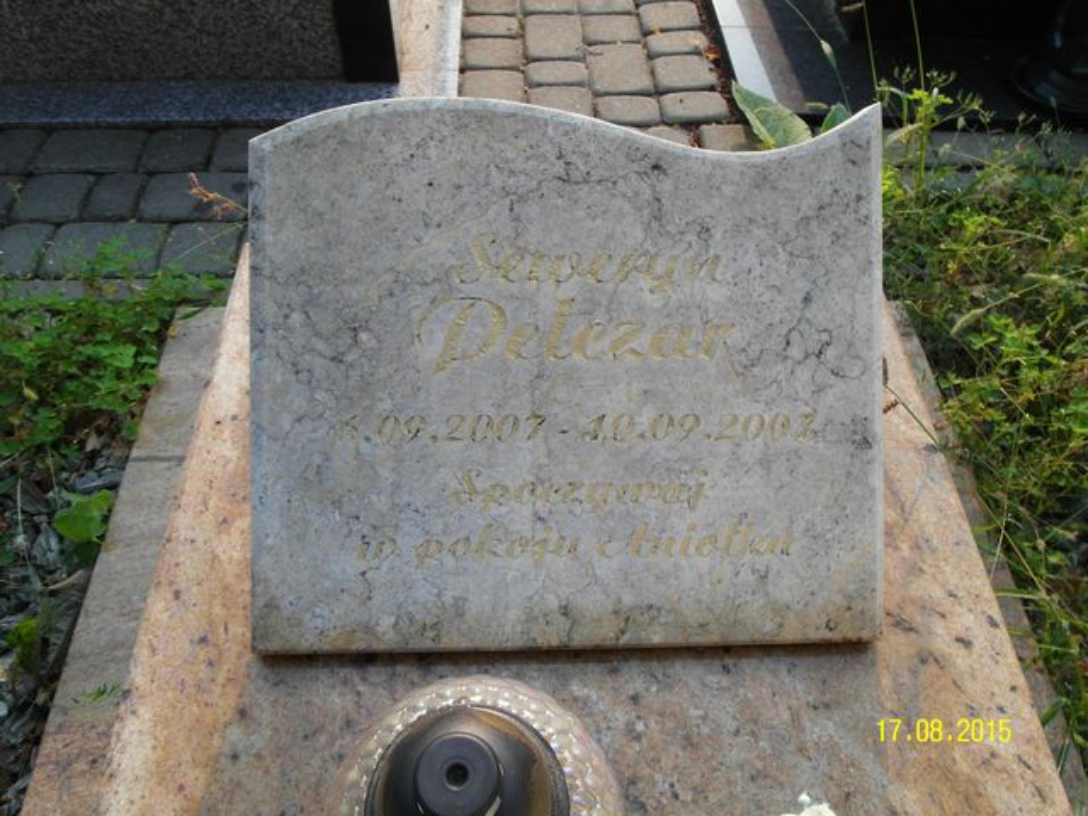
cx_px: 544
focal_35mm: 24
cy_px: 408
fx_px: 754
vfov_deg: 56.8
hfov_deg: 71.6
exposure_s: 1/250
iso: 80
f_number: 3.9
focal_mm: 5.2
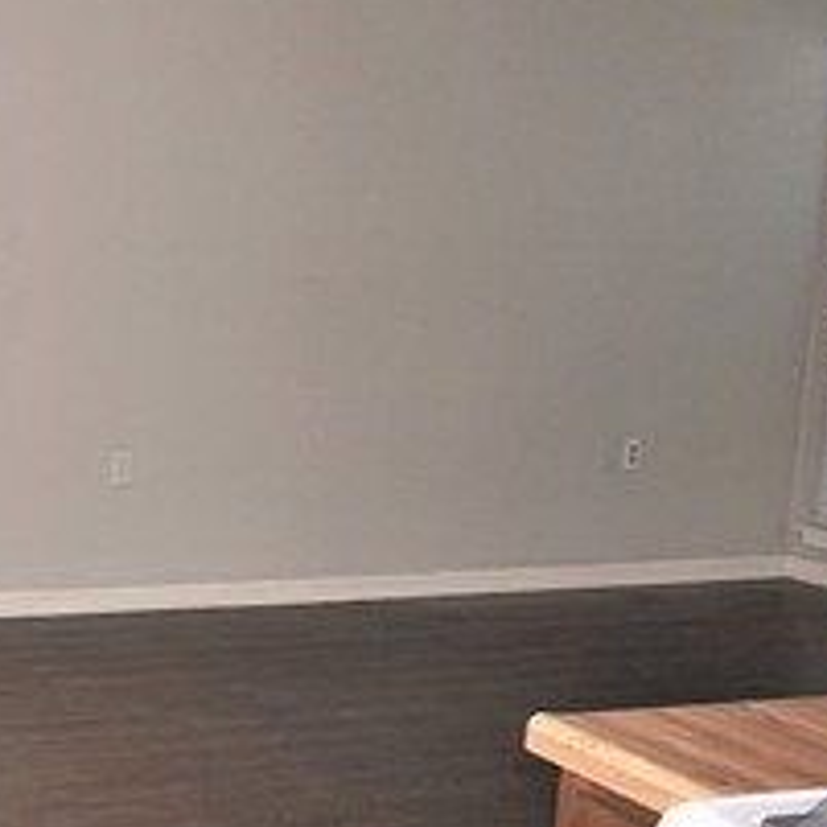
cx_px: -296
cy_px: 455
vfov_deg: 26.5
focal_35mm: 65
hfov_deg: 23.0
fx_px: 1757
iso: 500
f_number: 4
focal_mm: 16
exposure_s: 1/160
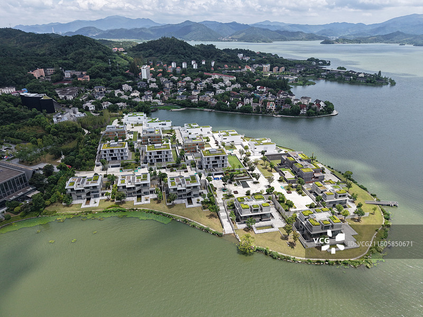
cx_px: 212
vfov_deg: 56.8
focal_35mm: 24
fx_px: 293
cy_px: 158
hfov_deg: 71.6
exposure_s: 1/3000
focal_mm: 8.67
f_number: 1.8
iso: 150
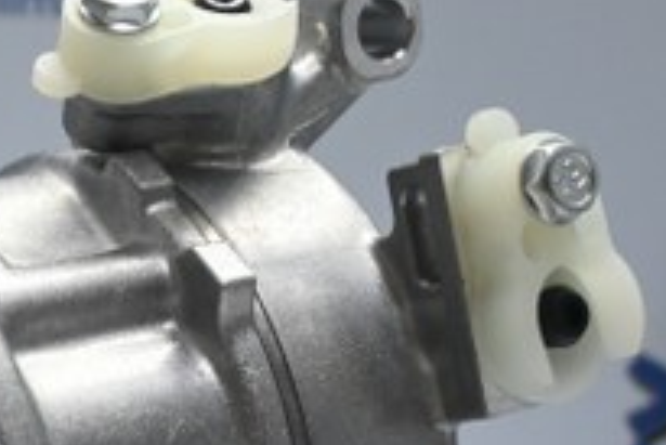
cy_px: 461
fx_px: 2841
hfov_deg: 13.1
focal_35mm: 153
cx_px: -62
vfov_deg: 8.9
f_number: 5.3
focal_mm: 35
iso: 900
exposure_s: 1/60
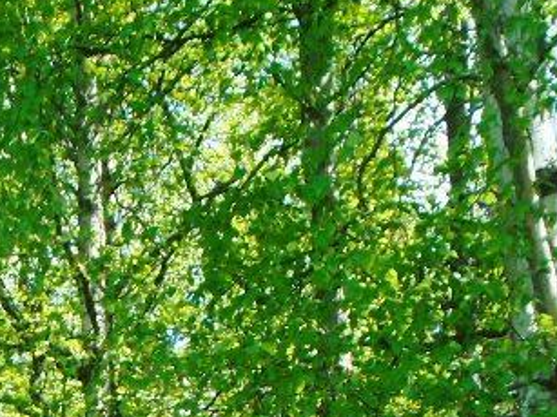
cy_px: 676
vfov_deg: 10.2
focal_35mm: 140
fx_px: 2252
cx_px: -94
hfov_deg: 13.7
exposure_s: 1/200
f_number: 4.1
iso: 100
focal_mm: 7.4
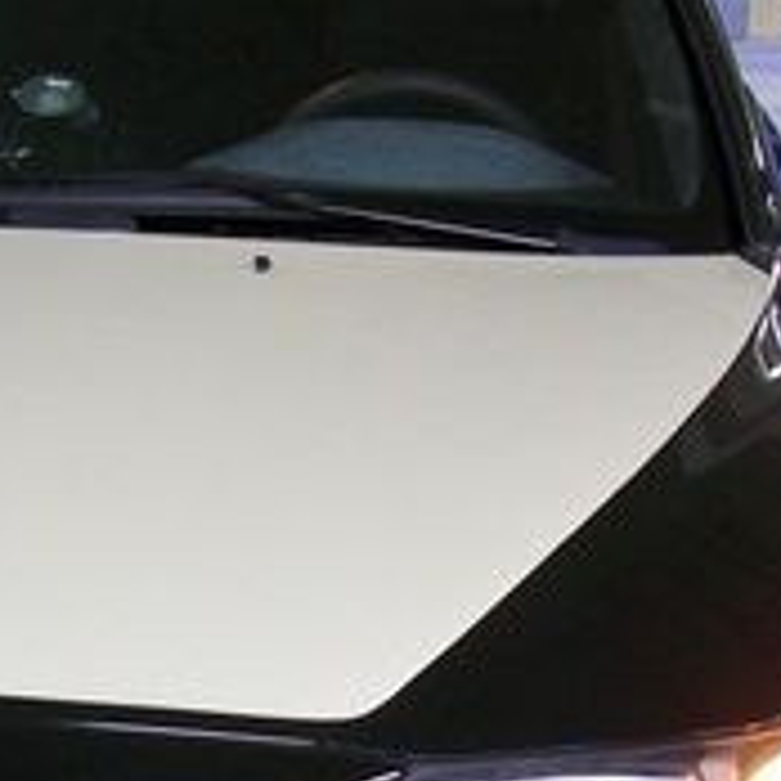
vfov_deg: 14.6
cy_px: 853
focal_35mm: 117
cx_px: -13
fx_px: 2987
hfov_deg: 14.6
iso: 64
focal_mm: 6
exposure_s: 1/2.5
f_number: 2.7
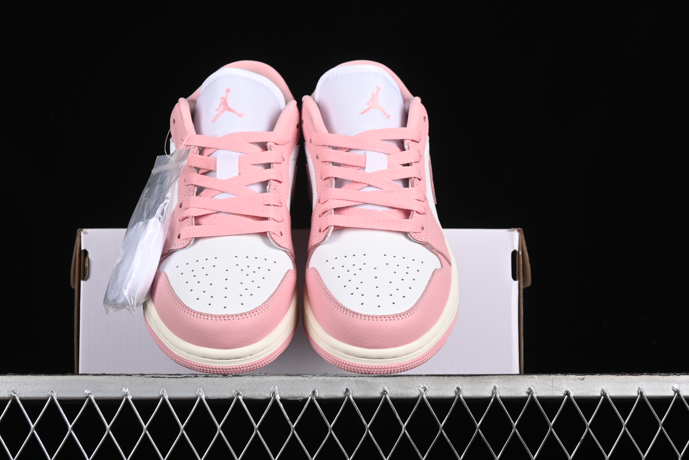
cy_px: 230
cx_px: 344
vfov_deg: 18.9
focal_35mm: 72
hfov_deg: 28.1
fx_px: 1378
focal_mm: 48
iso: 160
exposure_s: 1/160
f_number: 7.1
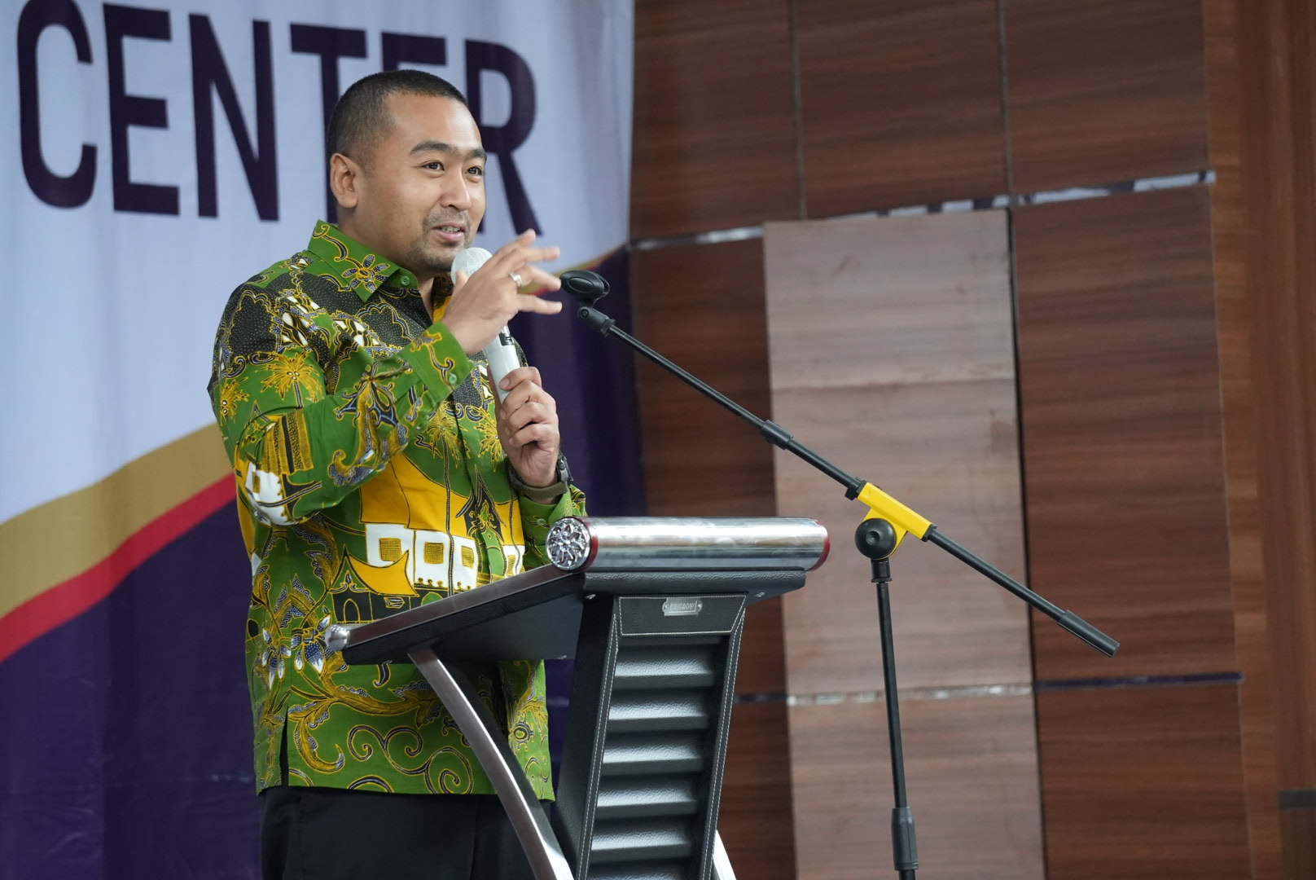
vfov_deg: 7.9
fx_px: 6402
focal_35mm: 175
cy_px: 440
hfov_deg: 11.7
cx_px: 658
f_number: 5.6
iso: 4000
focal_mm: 117
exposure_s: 1/200
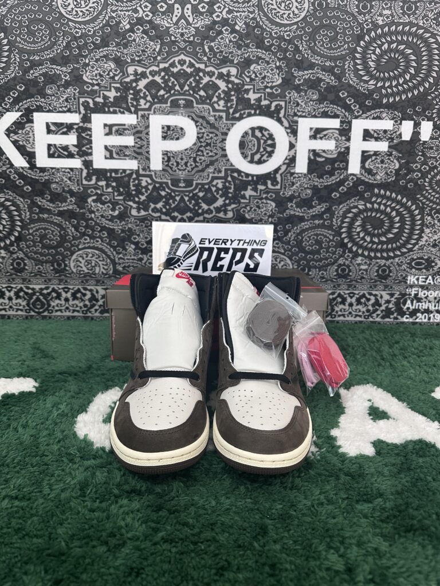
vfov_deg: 71.6
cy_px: 293
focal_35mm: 24
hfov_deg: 56.8
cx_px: 220
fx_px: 407
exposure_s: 1/50
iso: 250
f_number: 1.78
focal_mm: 6.86
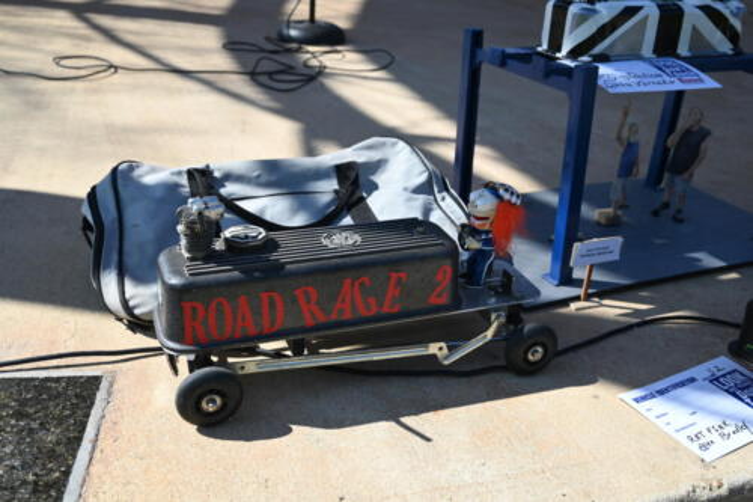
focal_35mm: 37
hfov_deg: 51.9
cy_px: 251
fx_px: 774
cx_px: 376
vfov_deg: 35.9
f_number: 6.3
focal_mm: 37
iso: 100
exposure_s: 1/320
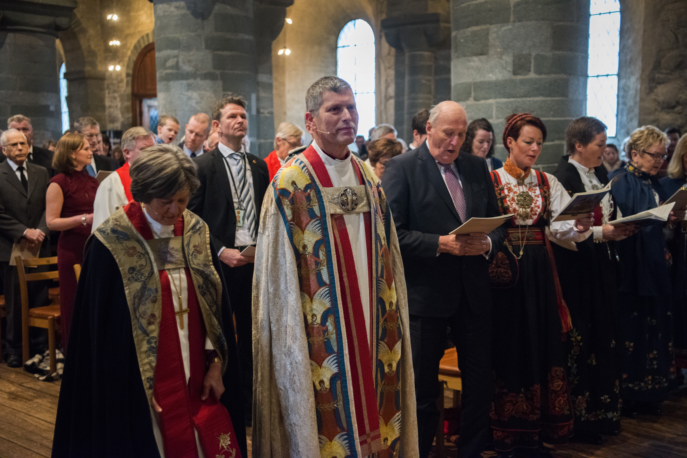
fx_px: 916
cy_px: 229
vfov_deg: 28.1
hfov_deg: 41.1
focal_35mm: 48
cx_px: 344
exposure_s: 1/160
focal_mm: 48
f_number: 2.8
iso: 5000
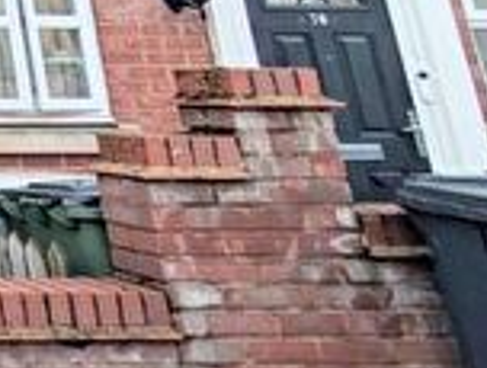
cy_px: -123
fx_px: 776
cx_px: -533
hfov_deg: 18.2
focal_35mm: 55
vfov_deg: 23.3
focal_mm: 2.02
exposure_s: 1/1721
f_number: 1.7
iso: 48
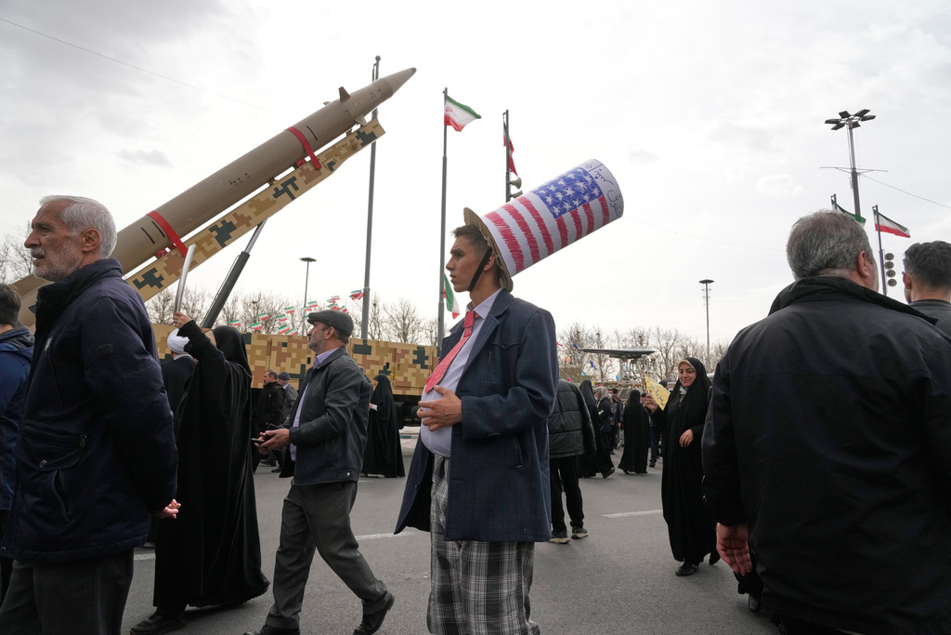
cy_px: 318
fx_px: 634
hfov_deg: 73.7
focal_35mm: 24
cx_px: 476
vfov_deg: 53.1
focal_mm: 24
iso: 1250
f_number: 9
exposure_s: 1/2000
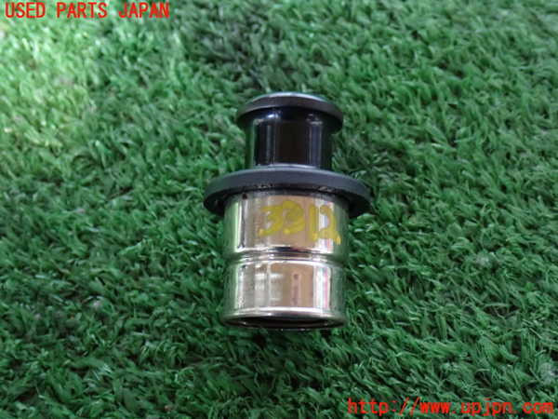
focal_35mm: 50
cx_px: 279
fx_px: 806
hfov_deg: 38.2
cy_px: 210
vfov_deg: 29.1
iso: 800
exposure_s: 1/15
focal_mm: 9.01
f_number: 3.2
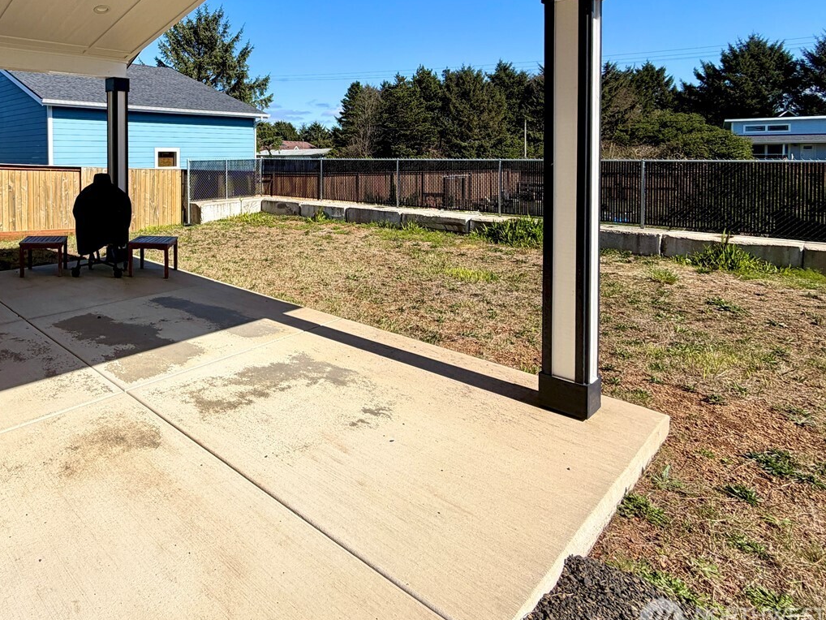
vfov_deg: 58.4
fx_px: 525
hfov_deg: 70.9
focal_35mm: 22
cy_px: 166
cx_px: 201
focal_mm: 2.22
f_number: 2.2
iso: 20
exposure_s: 1/1001
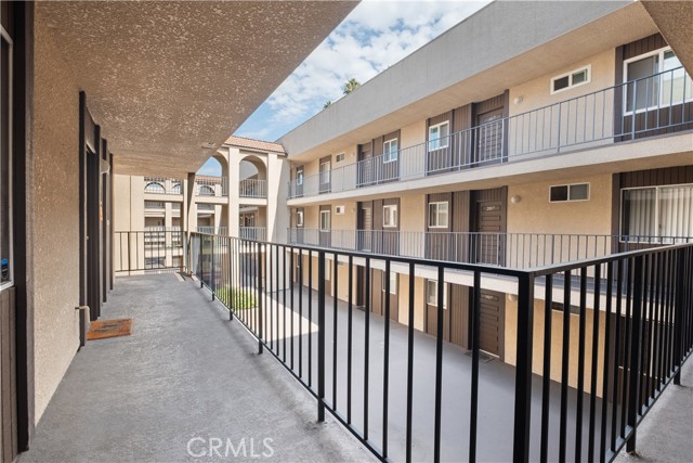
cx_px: 346
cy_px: 232
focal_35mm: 16
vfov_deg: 73.8
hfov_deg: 96.7
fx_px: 308
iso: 200
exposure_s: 1/12
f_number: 9
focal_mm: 10.5
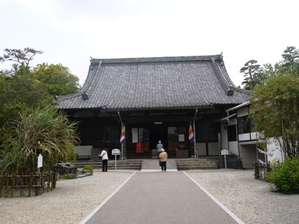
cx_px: 150
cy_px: 112
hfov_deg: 51.4
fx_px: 311
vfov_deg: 39.7
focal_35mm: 36
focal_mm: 18
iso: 100
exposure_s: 1/250
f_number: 5.6
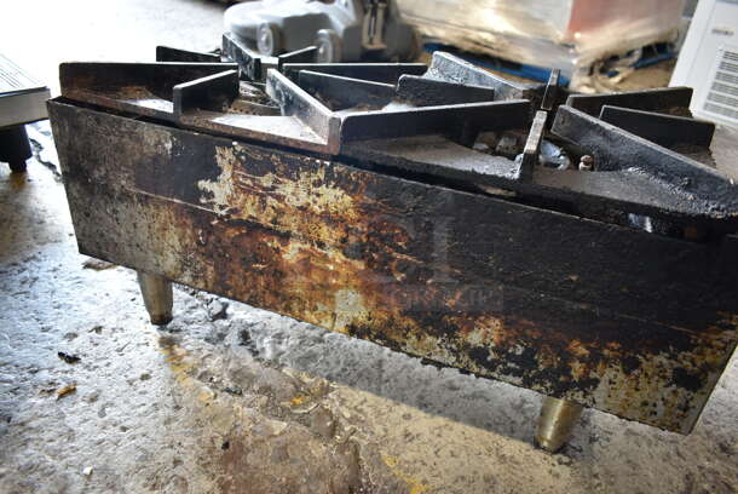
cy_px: 247
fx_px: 554
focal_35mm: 27
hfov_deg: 67.3
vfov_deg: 48.0
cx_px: 369
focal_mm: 18
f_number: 3.5
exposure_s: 1/30
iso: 500
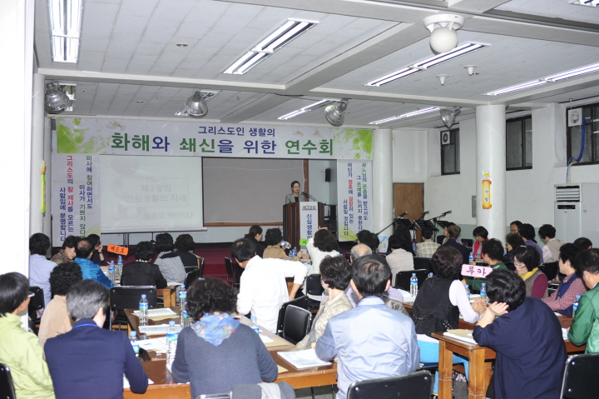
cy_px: 200
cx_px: 300
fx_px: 582
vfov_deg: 37.8
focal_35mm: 35
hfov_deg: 54.5
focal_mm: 35
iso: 200
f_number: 4.5
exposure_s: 1/60
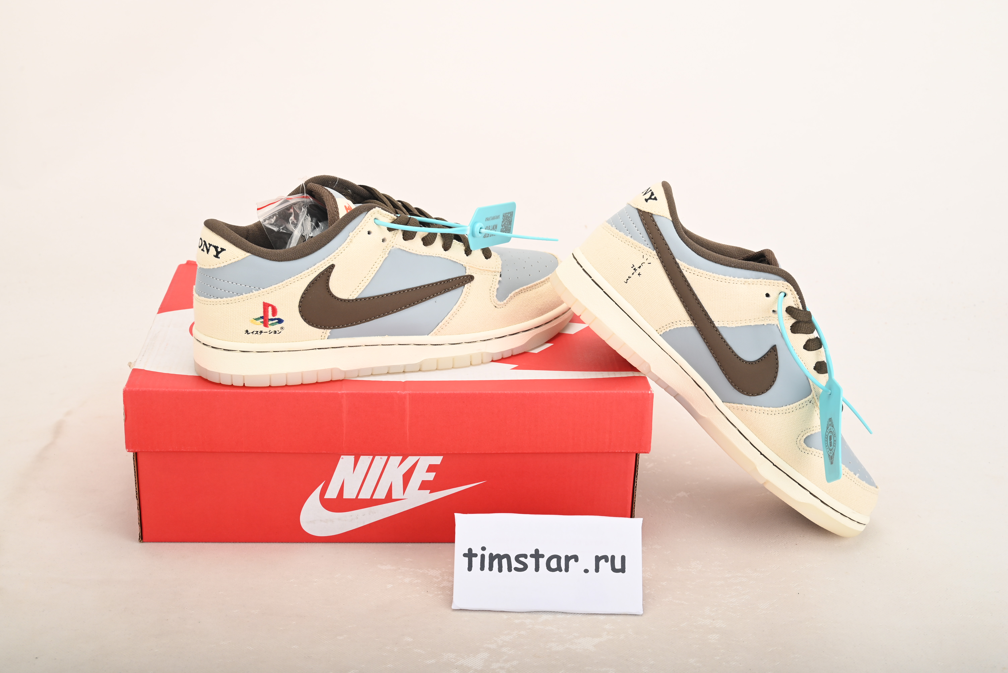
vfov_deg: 29.3
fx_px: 1288
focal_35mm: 46
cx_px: 504
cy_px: 336
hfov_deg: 42.7
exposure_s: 1/200
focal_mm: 46
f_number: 11
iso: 100
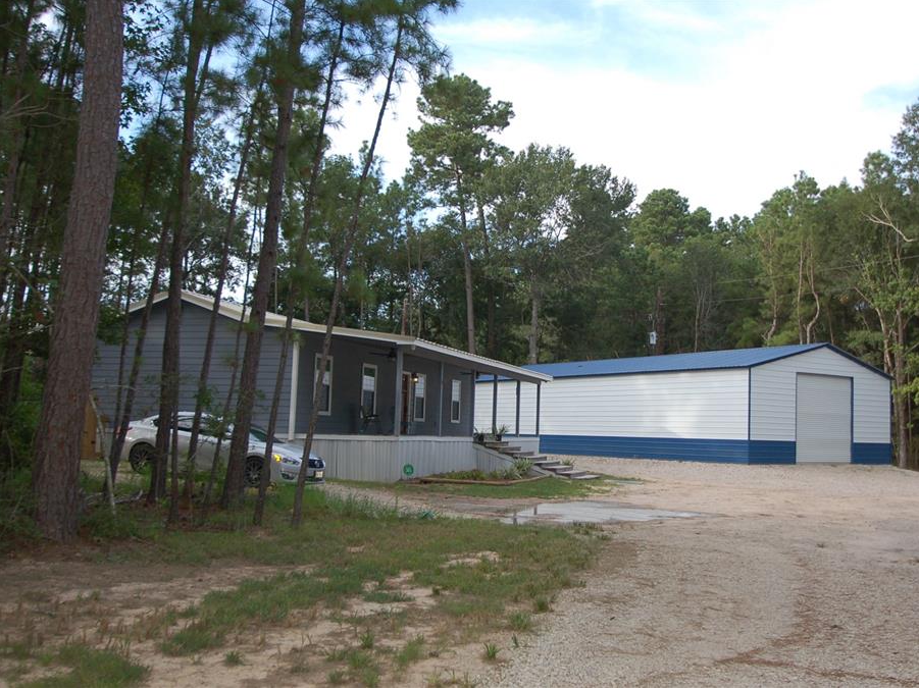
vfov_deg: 39.6
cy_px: 343
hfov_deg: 51.3
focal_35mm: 36
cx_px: 505
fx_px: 955
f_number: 5
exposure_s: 1/500
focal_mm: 22
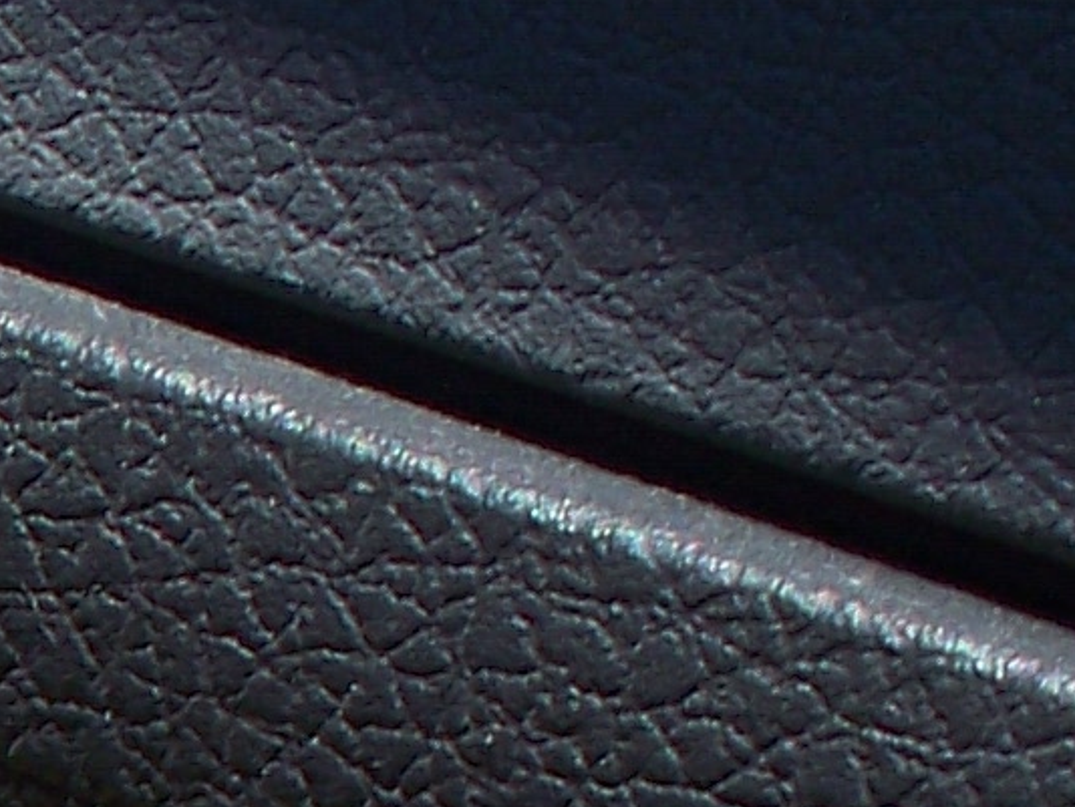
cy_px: 2033
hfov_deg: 8.3
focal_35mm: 220
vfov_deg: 6.4
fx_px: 6835
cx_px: -1518
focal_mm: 7.54
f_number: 5
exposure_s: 1/400
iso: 80
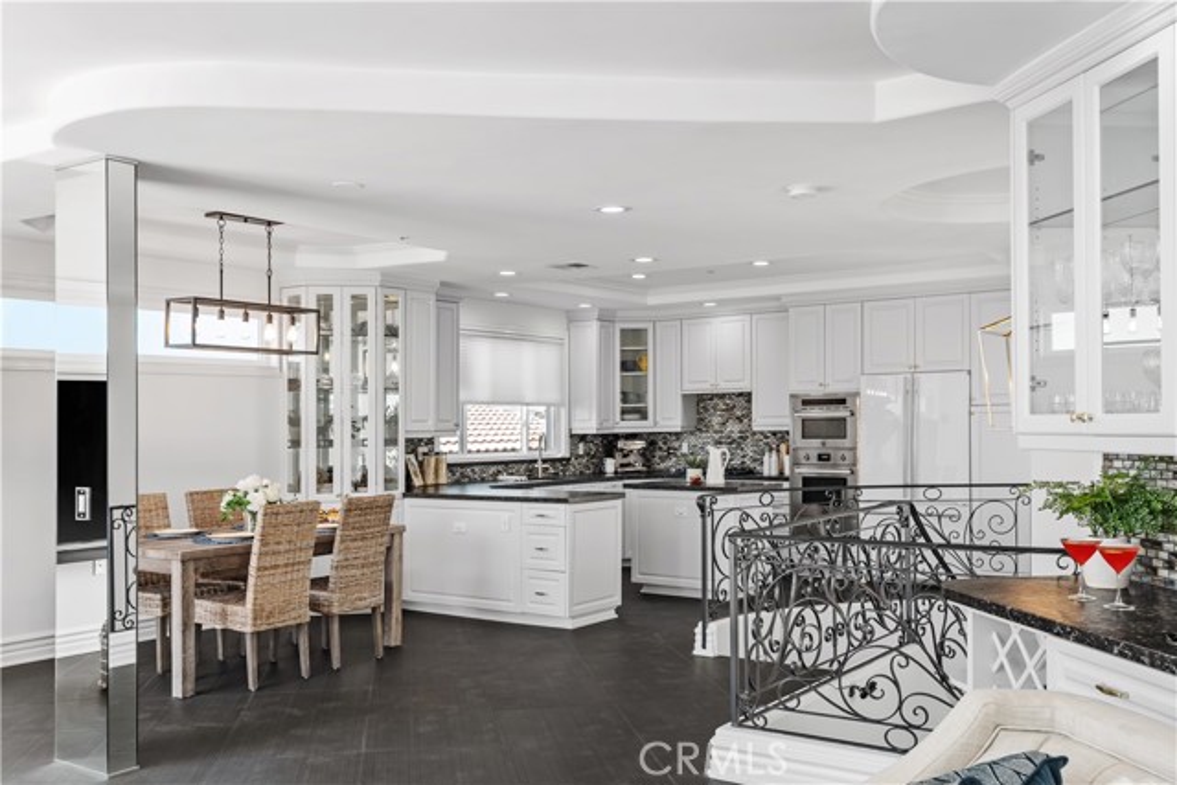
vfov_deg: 37.9
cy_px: 392
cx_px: 588
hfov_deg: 54.4
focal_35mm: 35
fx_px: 1144
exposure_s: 1/30
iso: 800
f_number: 9
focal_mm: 35
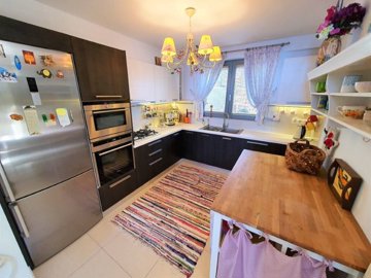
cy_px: 139
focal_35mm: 13
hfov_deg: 106.2
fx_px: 139
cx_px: 186
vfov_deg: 89.9
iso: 125
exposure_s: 1/50
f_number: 2.2
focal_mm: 1.8
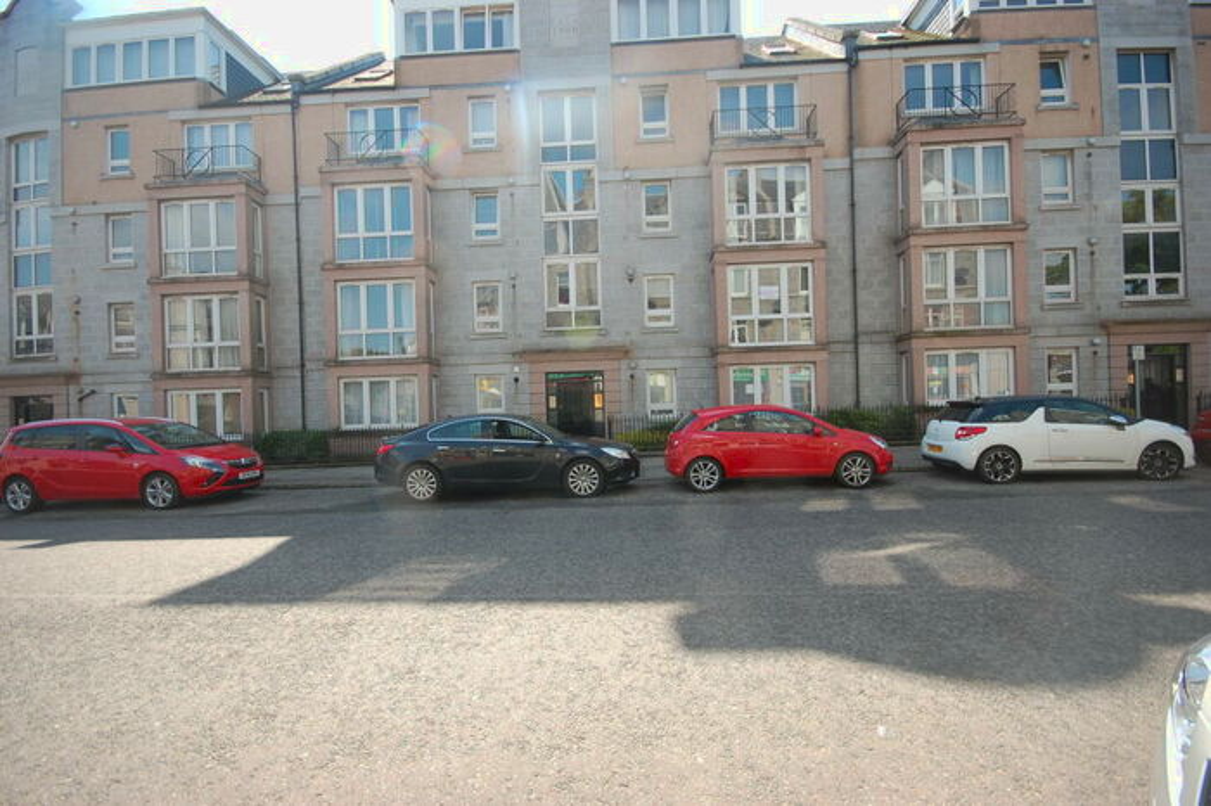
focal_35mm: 15
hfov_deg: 100.4
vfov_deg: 77.3
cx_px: 606
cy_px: 403
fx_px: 504
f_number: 7.1
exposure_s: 1/200
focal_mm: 10
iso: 200
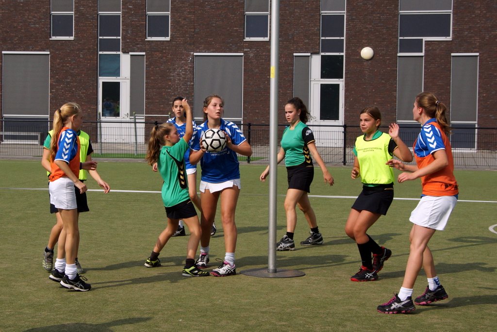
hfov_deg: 29.8
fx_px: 932
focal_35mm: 68
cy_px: 166
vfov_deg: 20.2
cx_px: 248
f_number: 9
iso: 400
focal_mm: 45
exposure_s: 1/1600
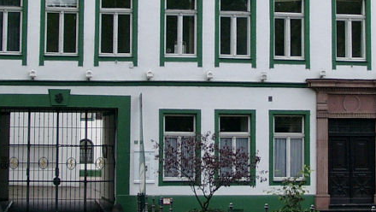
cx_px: 230
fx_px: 1137
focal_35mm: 114
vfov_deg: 10.5
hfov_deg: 18.8
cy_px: -15
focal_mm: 9.29
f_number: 4
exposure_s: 1/174
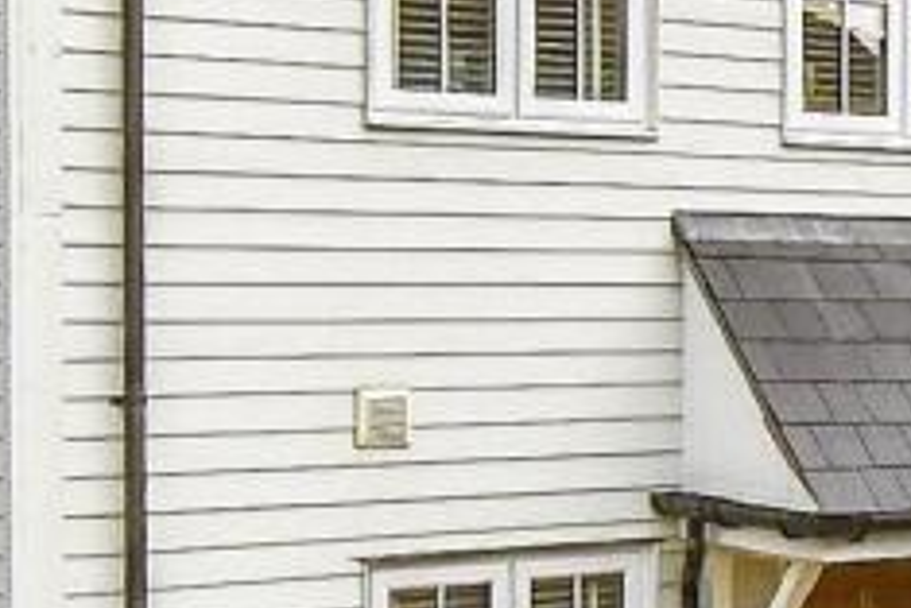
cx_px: 291
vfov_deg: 12.6
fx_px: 2760
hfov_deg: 18.7
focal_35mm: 109
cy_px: 265
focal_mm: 17
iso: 200
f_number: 8
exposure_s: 1/1000
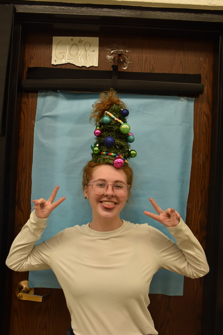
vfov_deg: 61.9
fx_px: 279
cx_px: 112
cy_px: 168
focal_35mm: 30
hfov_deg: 43.6
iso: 125
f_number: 5.6
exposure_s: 1/30
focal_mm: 20
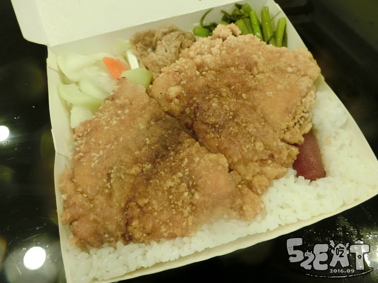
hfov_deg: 69.4
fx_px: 273
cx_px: 189
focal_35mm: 25
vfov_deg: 54.9
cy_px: 142
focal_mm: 5.4
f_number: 2.8
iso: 640
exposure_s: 1/30
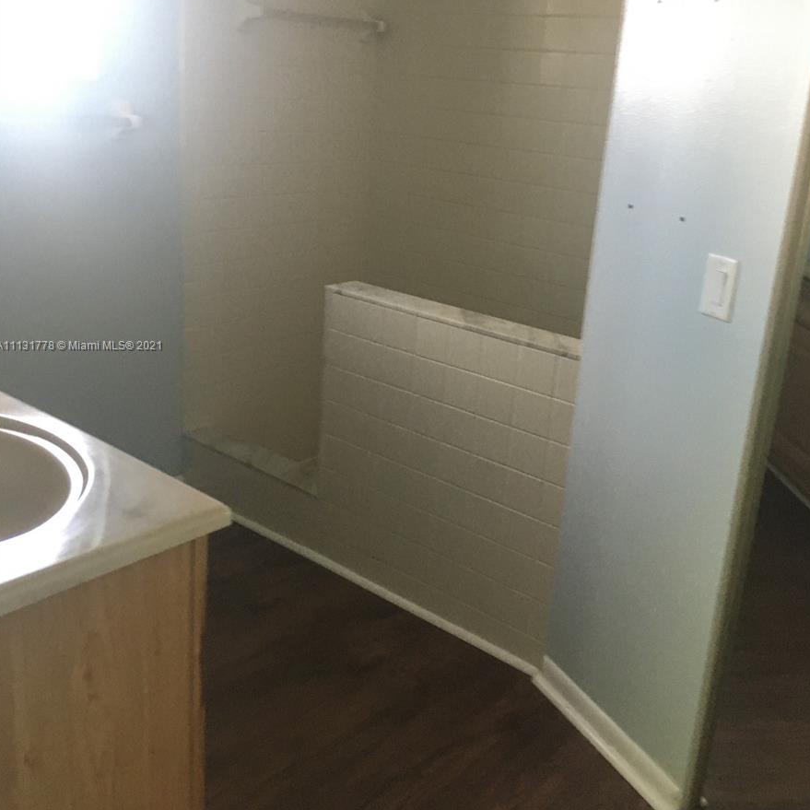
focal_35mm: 35
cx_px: 408
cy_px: 346
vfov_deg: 47.1
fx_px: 927
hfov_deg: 47.2
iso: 200
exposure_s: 1/24
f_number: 2.2
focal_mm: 4.15
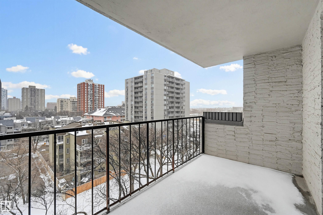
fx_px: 134
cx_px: 162
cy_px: 108
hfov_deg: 100.4
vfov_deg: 77.2
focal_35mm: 15
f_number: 8
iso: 400
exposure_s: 1/1000
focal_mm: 15
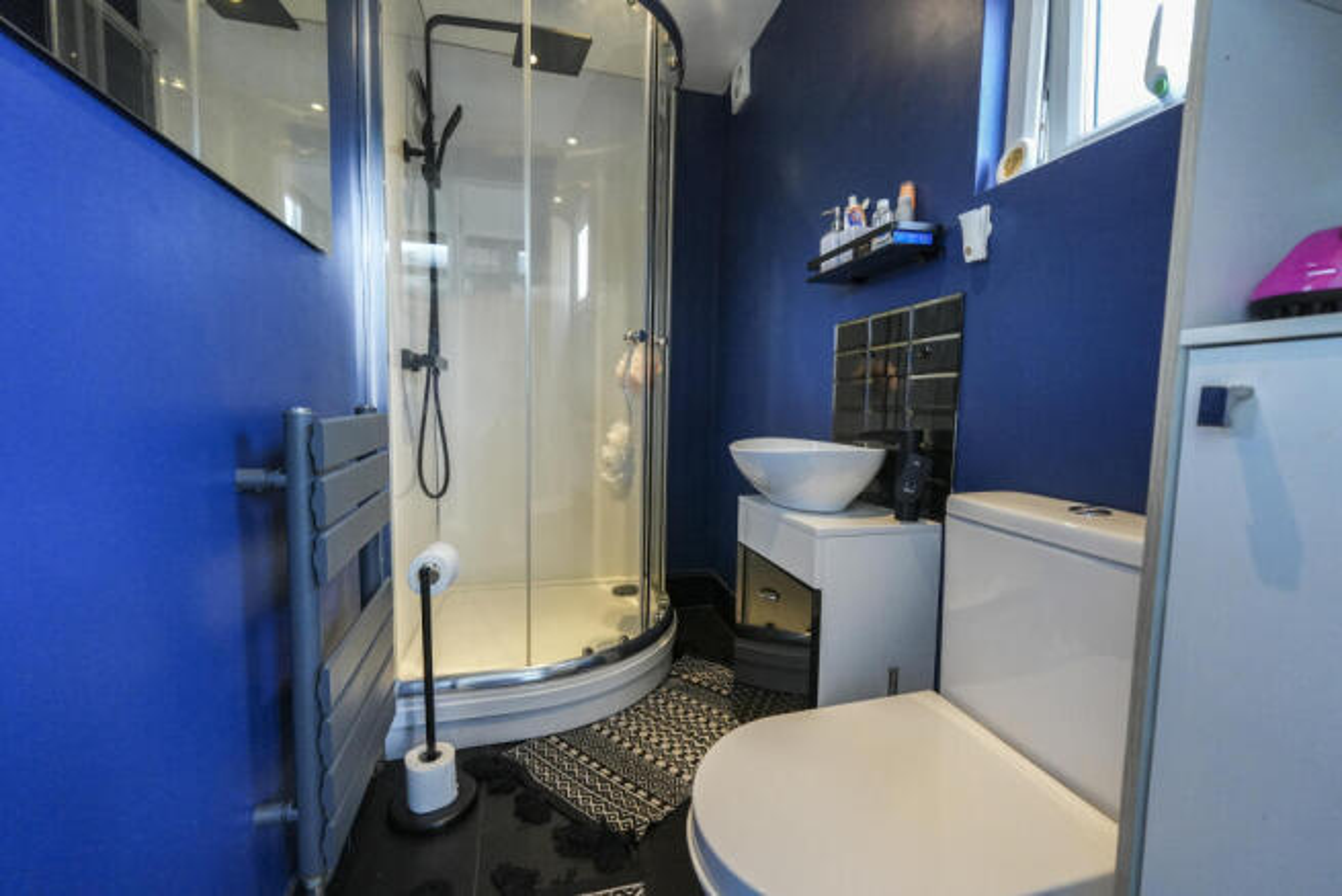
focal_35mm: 15
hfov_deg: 100.4
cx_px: 671
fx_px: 559
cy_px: 448
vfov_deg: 77.4
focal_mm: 10
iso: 2000
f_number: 4
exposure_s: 1/160
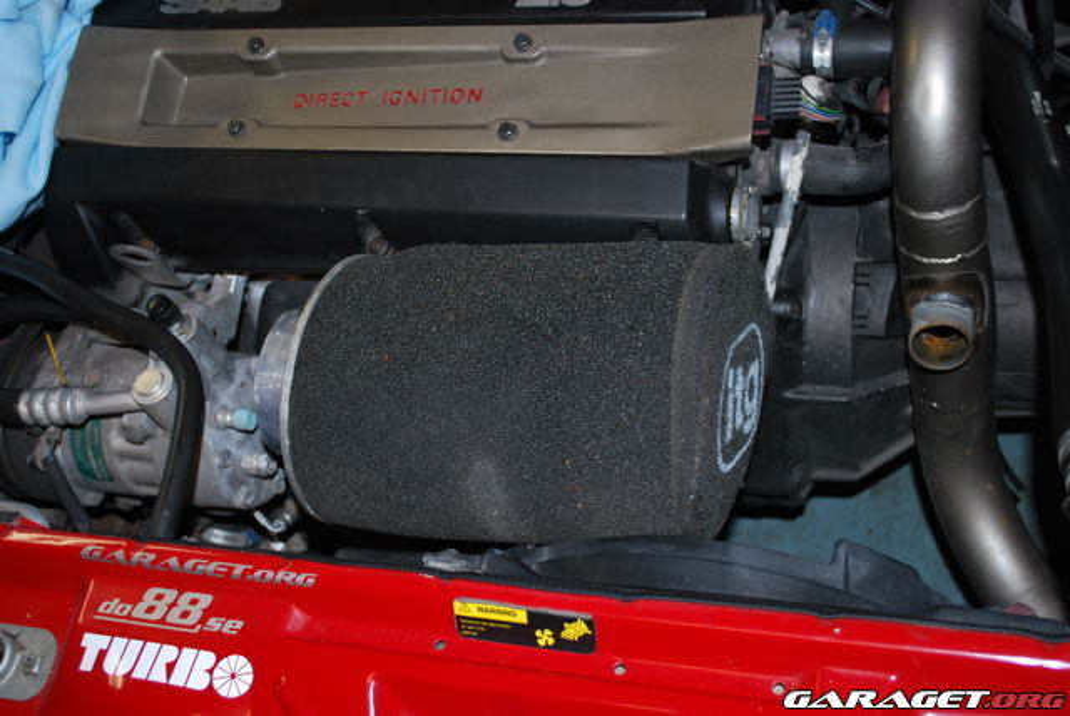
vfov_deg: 32.0
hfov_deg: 46.4
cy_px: 358
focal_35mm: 42
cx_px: 535
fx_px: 1249
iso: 200
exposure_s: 1/60
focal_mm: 28
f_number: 4.5
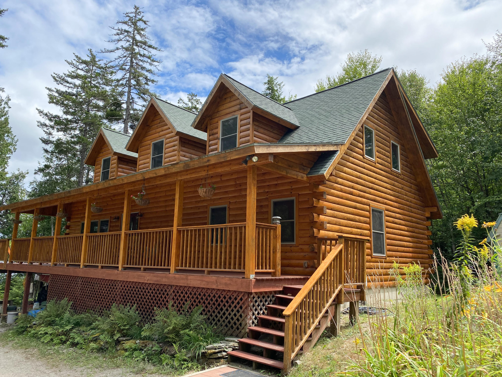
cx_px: 251
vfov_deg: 53.1
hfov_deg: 67.3
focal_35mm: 26
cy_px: 188
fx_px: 377
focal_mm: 4.25
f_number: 1.8
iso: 32
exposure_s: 1/2000
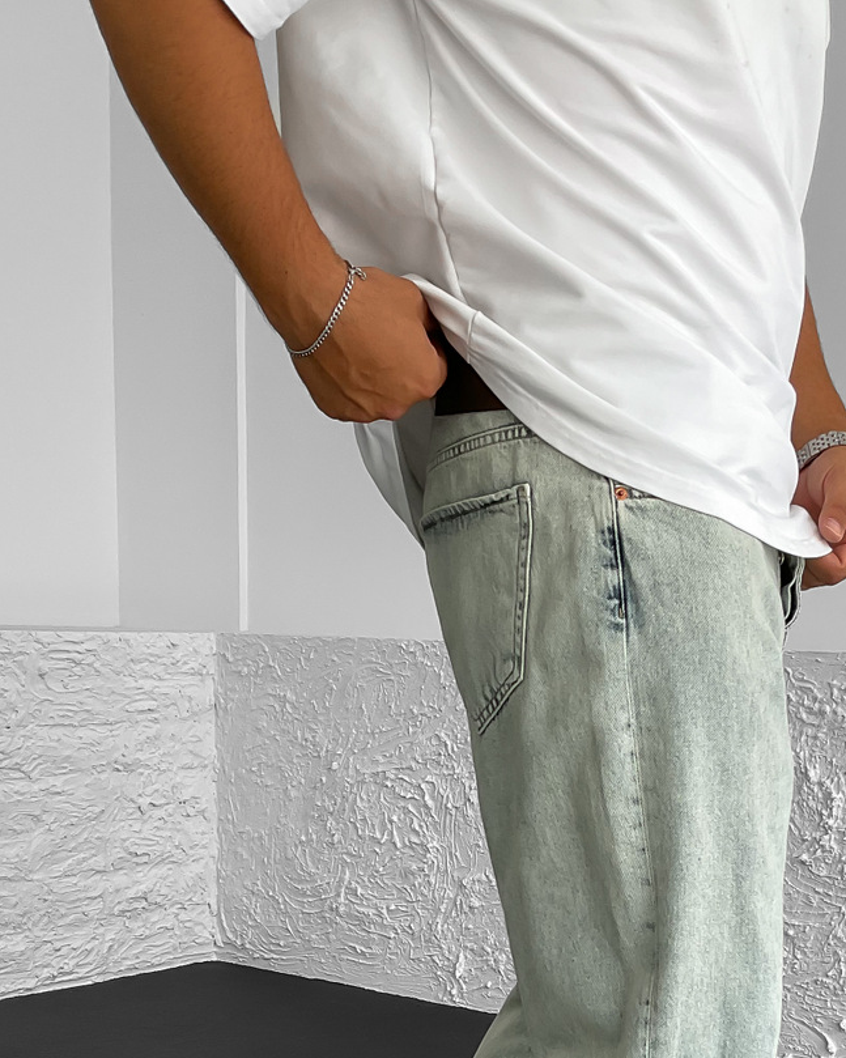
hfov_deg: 27.0
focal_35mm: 56
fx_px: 1753
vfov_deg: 32.1
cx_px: 541
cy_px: 931
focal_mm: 3
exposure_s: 1/120
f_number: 1.8
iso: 20
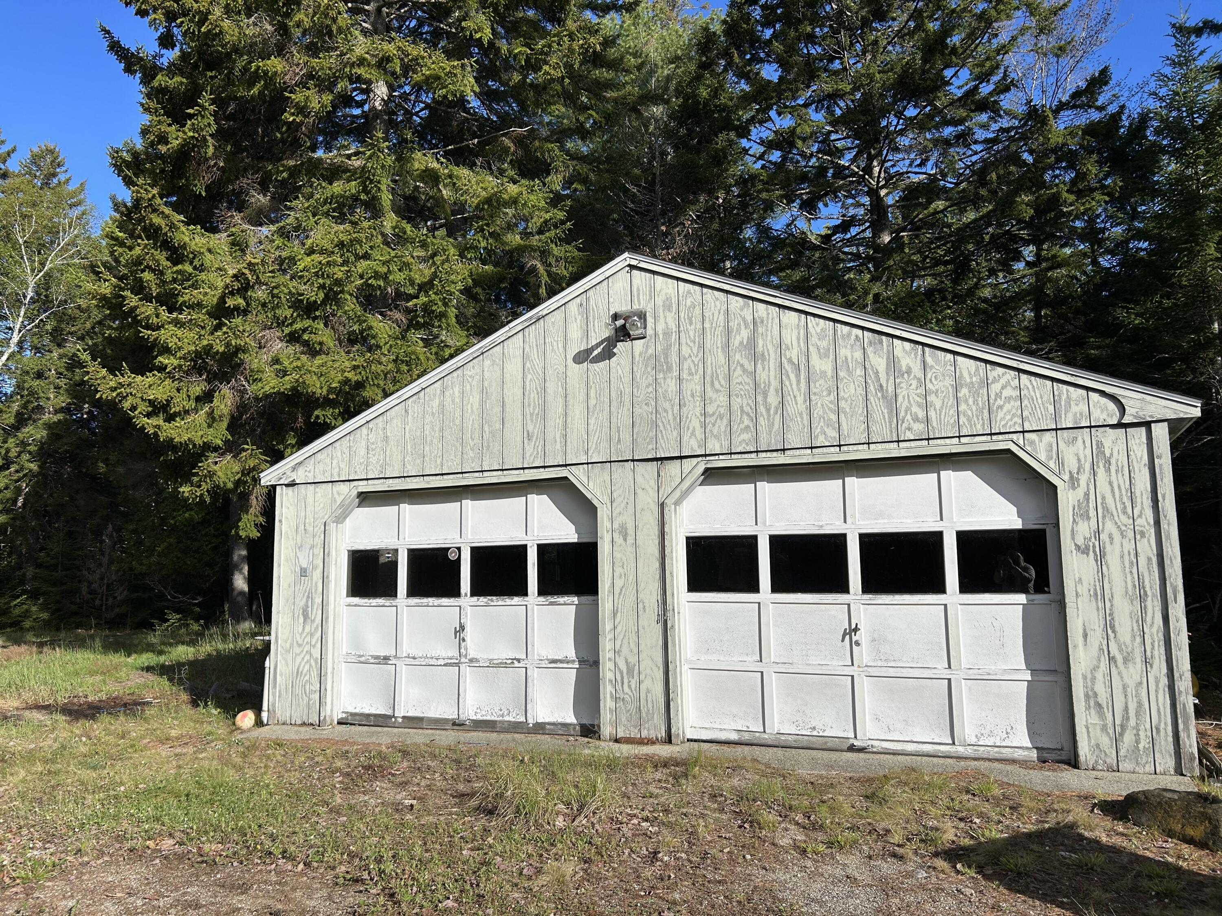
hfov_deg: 67.3
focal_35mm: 26
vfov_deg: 53.1
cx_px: 611
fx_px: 918
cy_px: 458
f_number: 1.5
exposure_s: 1/5587
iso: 50
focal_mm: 5.7
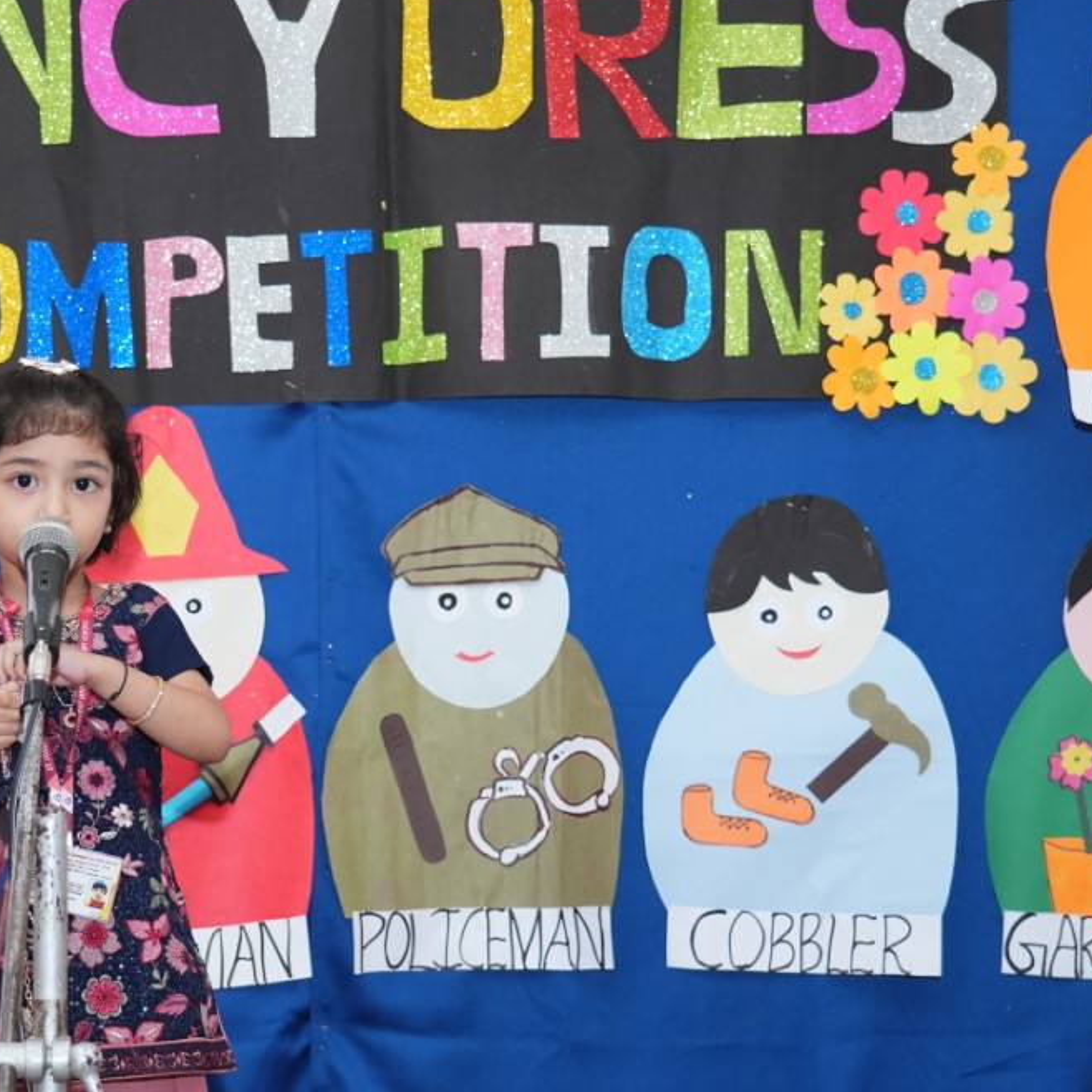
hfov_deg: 18.3
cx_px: 202
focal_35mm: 94
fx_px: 3355
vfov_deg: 18.4
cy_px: 714
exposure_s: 1/160
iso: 1000
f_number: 4
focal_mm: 45
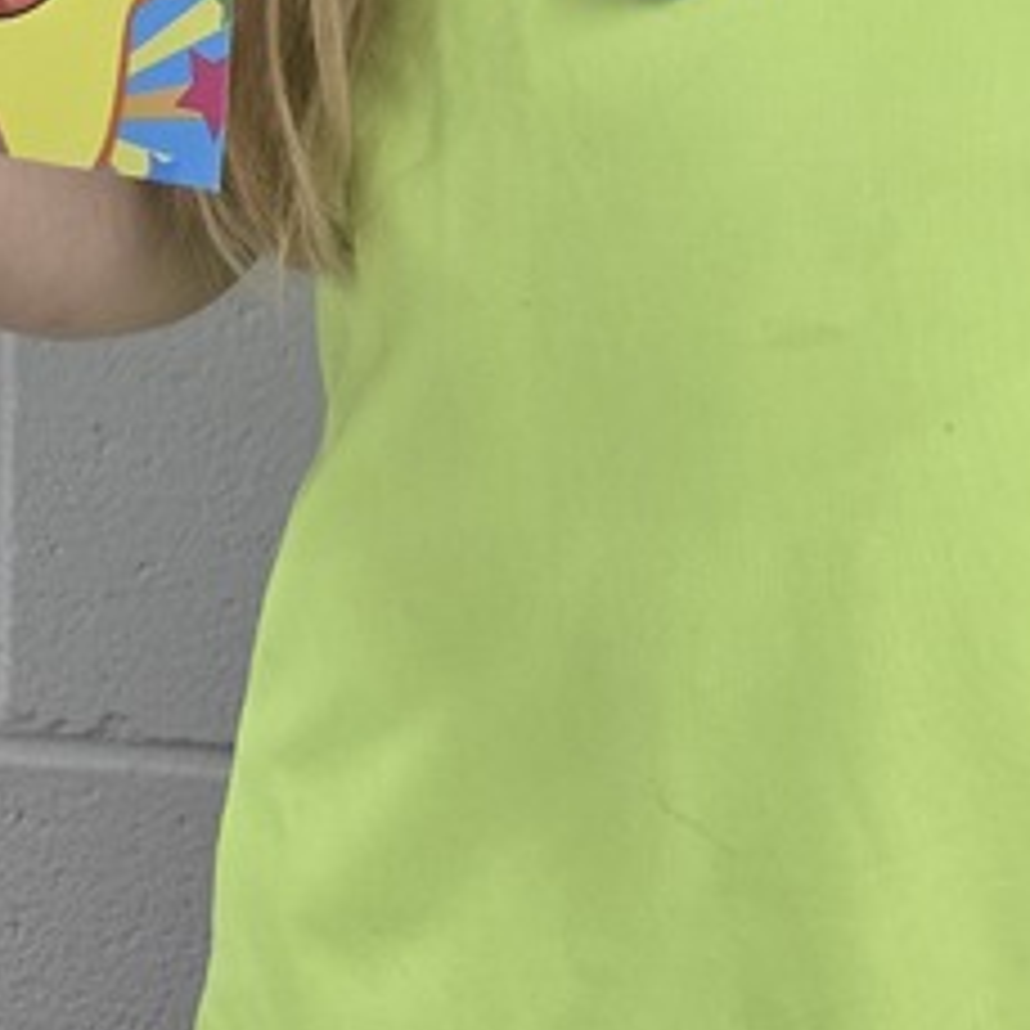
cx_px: 927
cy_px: -1129
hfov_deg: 18.8
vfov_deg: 14.9
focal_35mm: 91
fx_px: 3063
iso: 160
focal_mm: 5.4
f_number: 1.8
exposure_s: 1/120
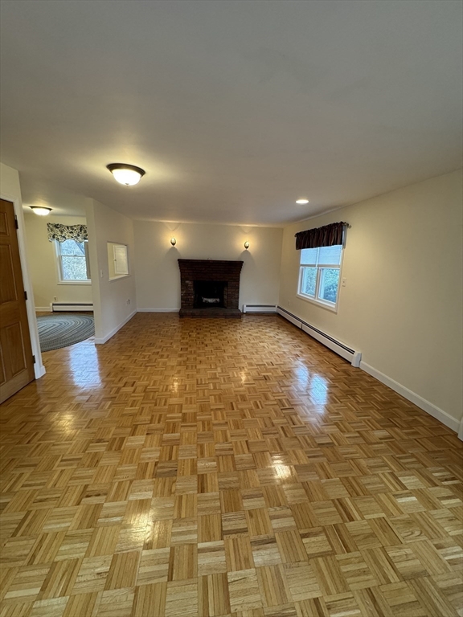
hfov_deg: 85.7
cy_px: 308
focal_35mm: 14
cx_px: 232
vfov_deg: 102.1
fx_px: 250
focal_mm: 2.22
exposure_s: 1/60
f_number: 2.2
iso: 250
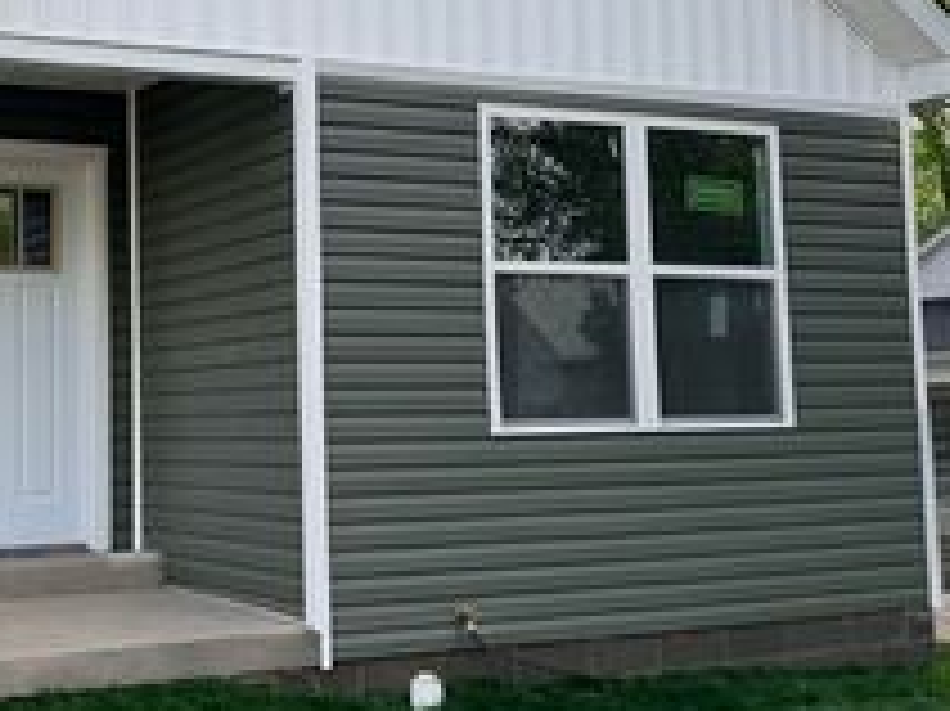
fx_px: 1563
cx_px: 167
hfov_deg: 32.7
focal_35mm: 57
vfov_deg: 25.5
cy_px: 250
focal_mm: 6.76
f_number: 1.78
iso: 100
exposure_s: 1/1437
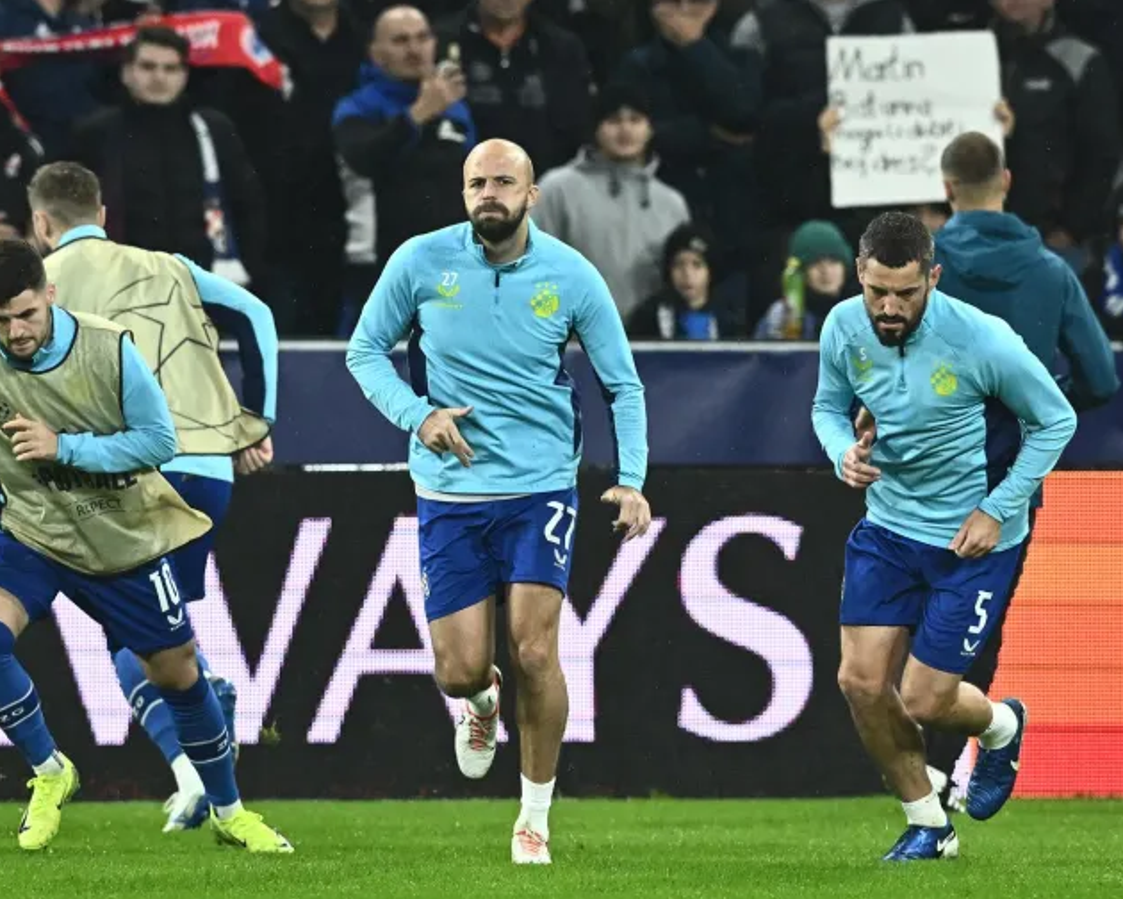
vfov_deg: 3.4
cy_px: 449
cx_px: 481
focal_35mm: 453
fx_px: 15056
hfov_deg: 4.3
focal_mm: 400
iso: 4000
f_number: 4
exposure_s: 1/2500
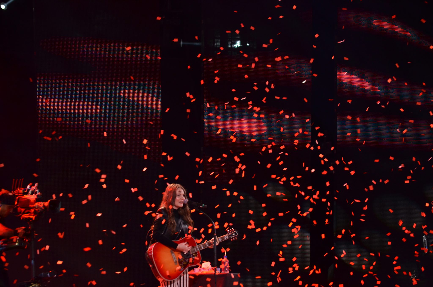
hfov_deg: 10.2
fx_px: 2430
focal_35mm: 202
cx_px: 216
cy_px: 144
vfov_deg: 6.8
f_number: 5
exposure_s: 1/125
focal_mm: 135
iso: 800
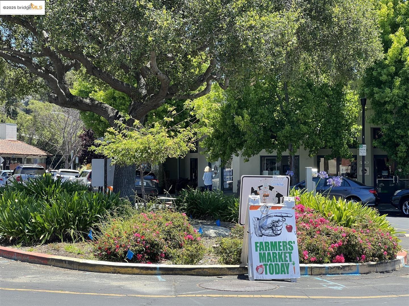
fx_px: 910
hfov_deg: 25.3
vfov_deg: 19.1
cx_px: 204
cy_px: 153
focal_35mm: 77
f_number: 2.8
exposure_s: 1/142
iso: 32
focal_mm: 9
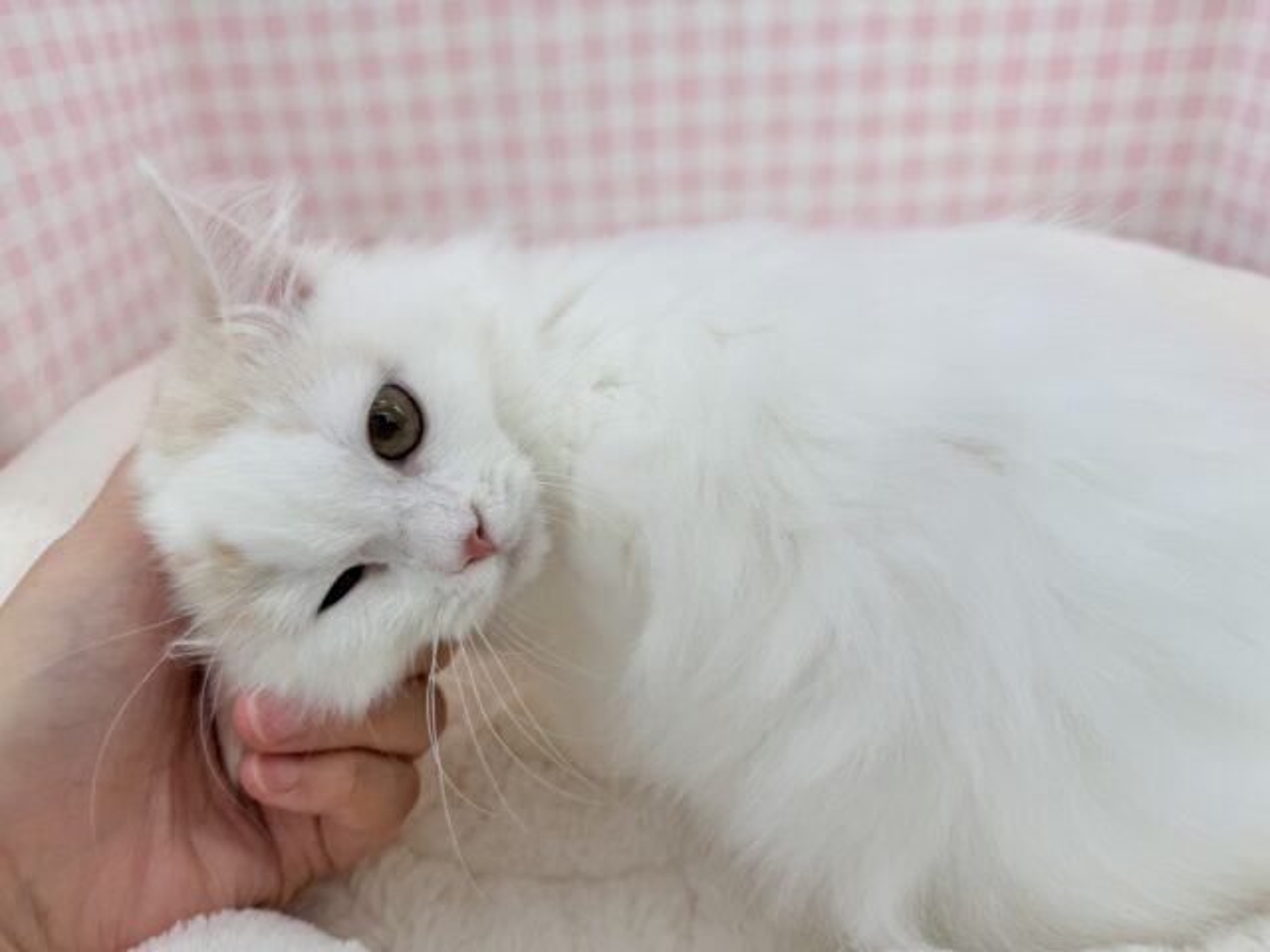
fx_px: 881
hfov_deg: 71.6
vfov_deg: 56.8
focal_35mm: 24
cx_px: 635
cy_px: 476
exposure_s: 1/185
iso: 64
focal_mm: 6.76
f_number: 1.78
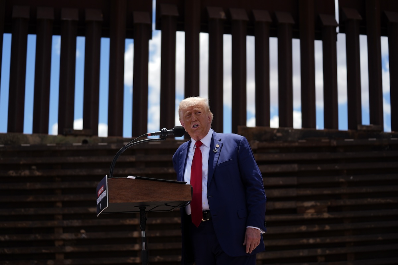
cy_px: 132
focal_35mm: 76
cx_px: 199
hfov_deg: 26.7
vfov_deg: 17.9
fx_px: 840
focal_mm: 76
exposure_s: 1/5000
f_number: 2.8
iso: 125
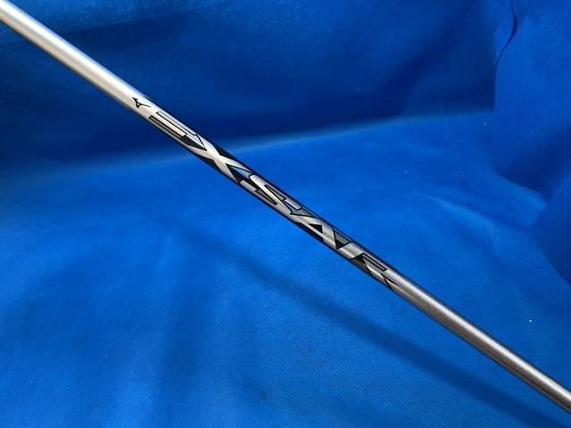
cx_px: 286
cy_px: 214
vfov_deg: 53.1
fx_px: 429
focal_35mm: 26
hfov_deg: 67.3
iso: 125
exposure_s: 1/60
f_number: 1.8
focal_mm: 4.25
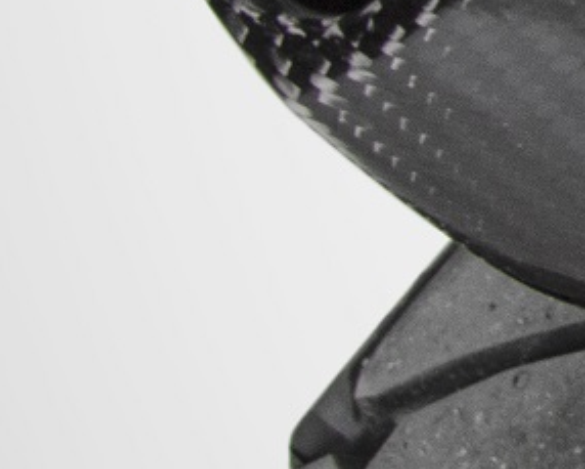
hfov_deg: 5.1
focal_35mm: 344
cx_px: 2109
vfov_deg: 4.4
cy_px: -483
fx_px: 5958
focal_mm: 28
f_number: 11
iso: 200
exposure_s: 1/80
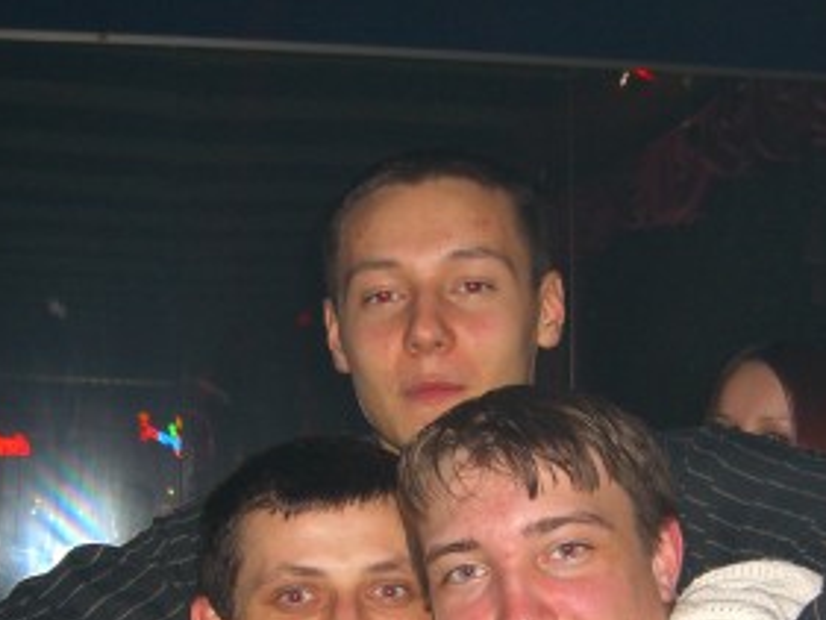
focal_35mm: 81
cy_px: 588
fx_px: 1934
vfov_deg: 17.9
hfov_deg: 24.0
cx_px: 517
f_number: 2.8
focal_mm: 7.9
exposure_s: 1/60
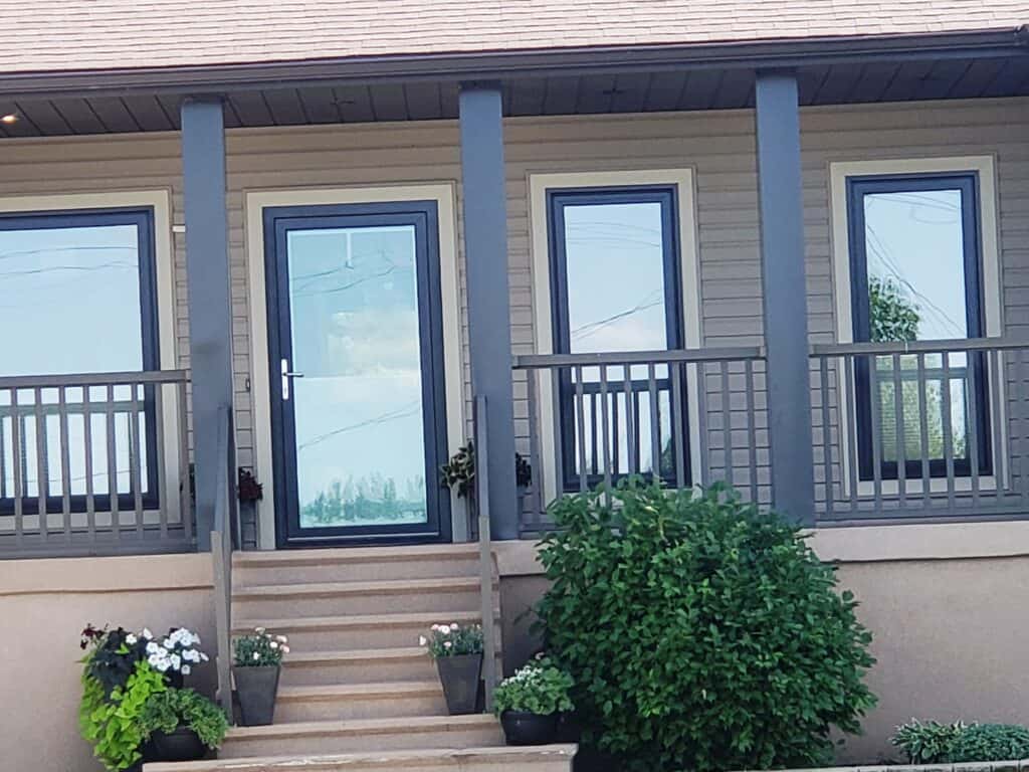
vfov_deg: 28.0
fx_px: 1546
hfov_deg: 36.8
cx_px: 514
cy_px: 386
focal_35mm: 52
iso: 32
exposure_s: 1/171
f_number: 2.4
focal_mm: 6
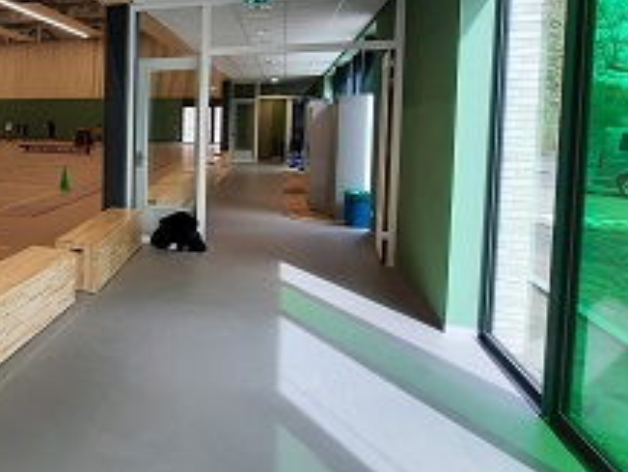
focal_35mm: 30
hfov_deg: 48.5
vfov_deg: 45.7
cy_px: 138
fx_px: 545
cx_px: -9
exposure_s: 1/100
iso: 50
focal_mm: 1.74
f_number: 2.2
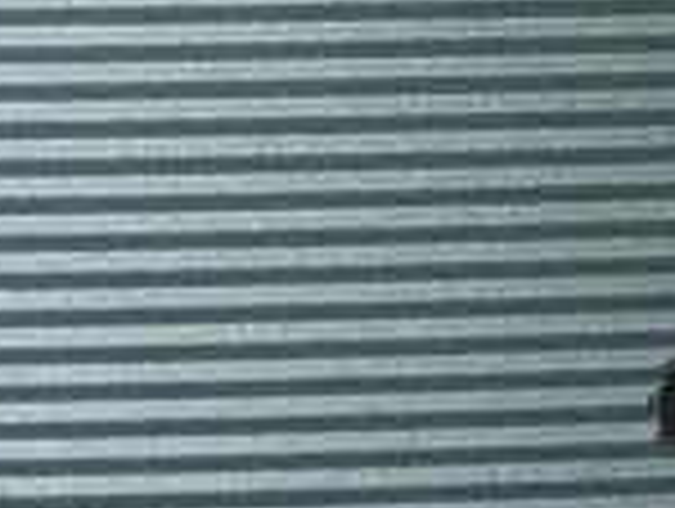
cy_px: -353
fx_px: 2910
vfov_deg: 9.6
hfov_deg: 12.4
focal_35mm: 149
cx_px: -405
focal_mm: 6
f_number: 2.7
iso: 80
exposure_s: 1/400
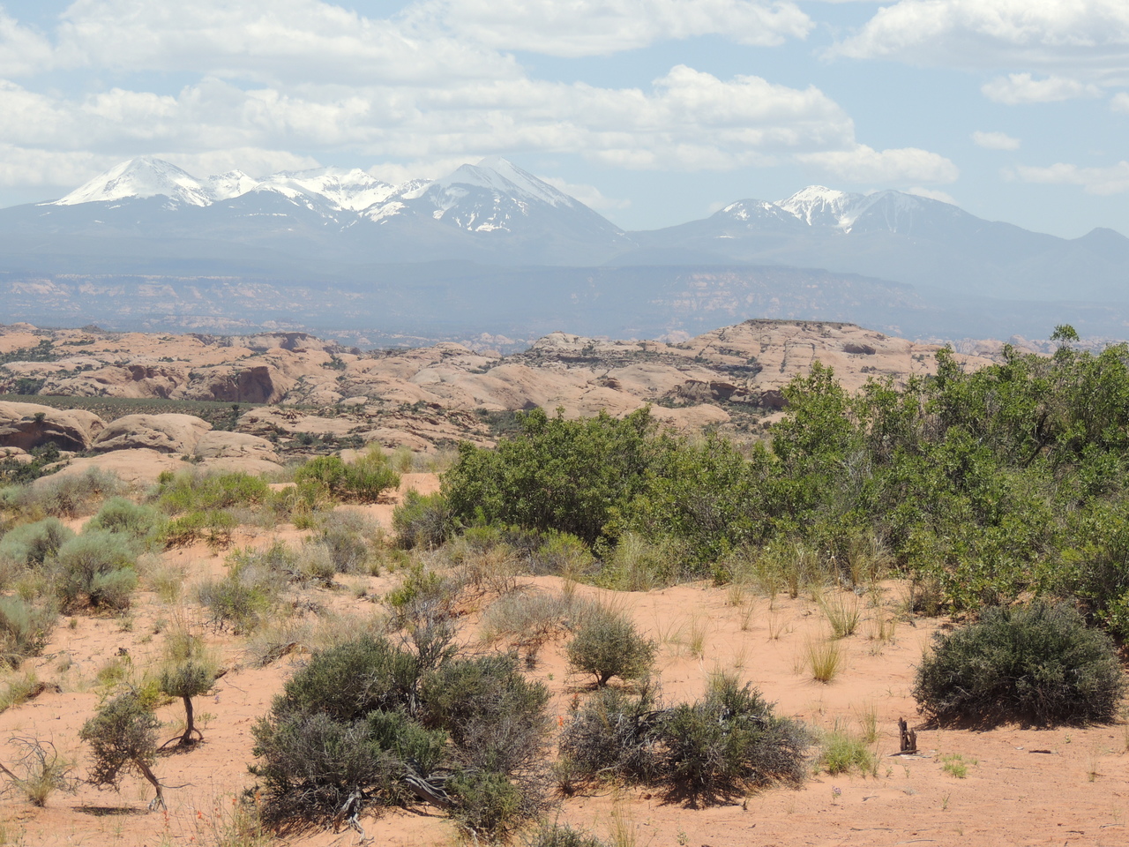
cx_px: 564
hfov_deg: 16.4
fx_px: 3914
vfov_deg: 12.3
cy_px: 424
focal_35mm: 120
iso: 100
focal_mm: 21.4
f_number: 4.2
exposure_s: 1/800
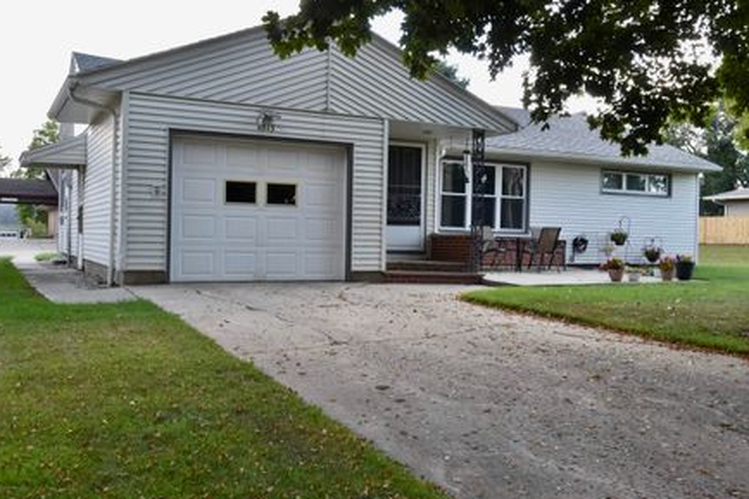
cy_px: 231
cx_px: 409
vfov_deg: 35.0
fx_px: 790
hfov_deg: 50.6
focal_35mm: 38
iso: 400
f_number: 6.3
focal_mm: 22
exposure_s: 1/160
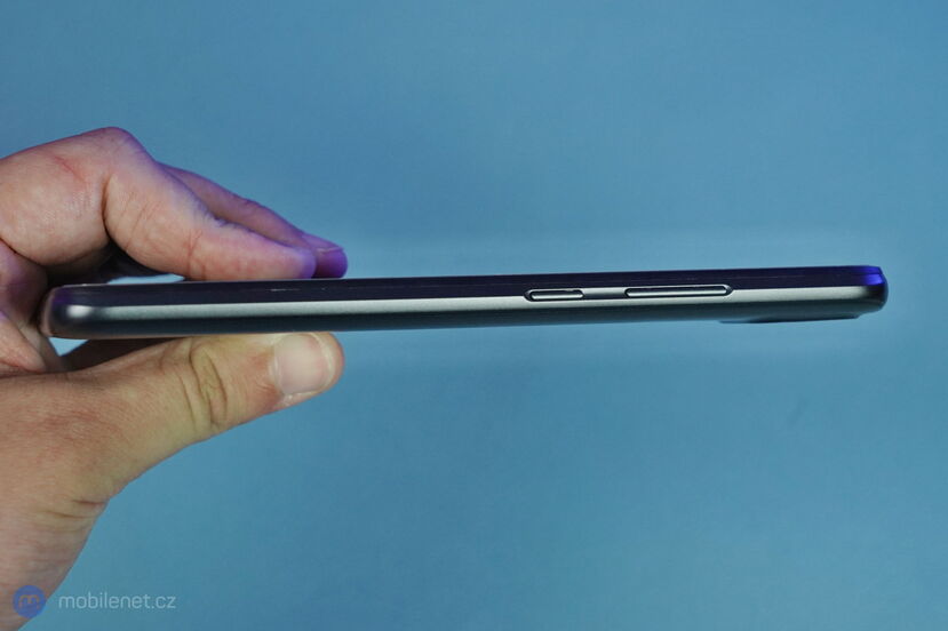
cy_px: 316
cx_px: 474
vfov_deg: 21.9
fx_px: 1632
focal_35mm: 62
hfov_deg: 32.4
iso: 3200
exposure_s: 1/160
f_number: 8
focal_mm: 62
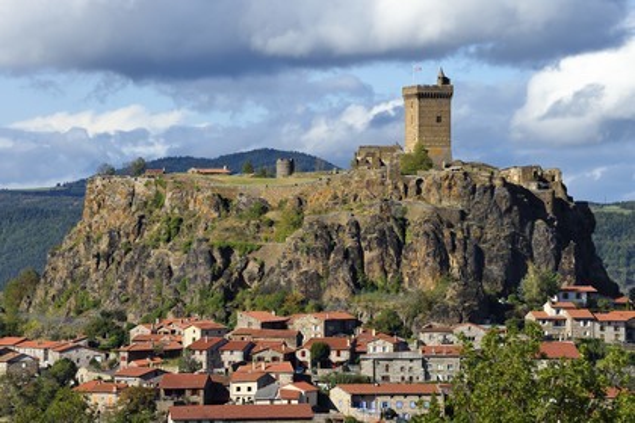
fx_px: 3175
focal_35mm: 180
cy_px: 212
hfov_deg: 11.4
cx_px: 318
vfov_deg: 7.6
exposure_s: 1/250
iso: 200
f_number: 11
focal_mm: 180
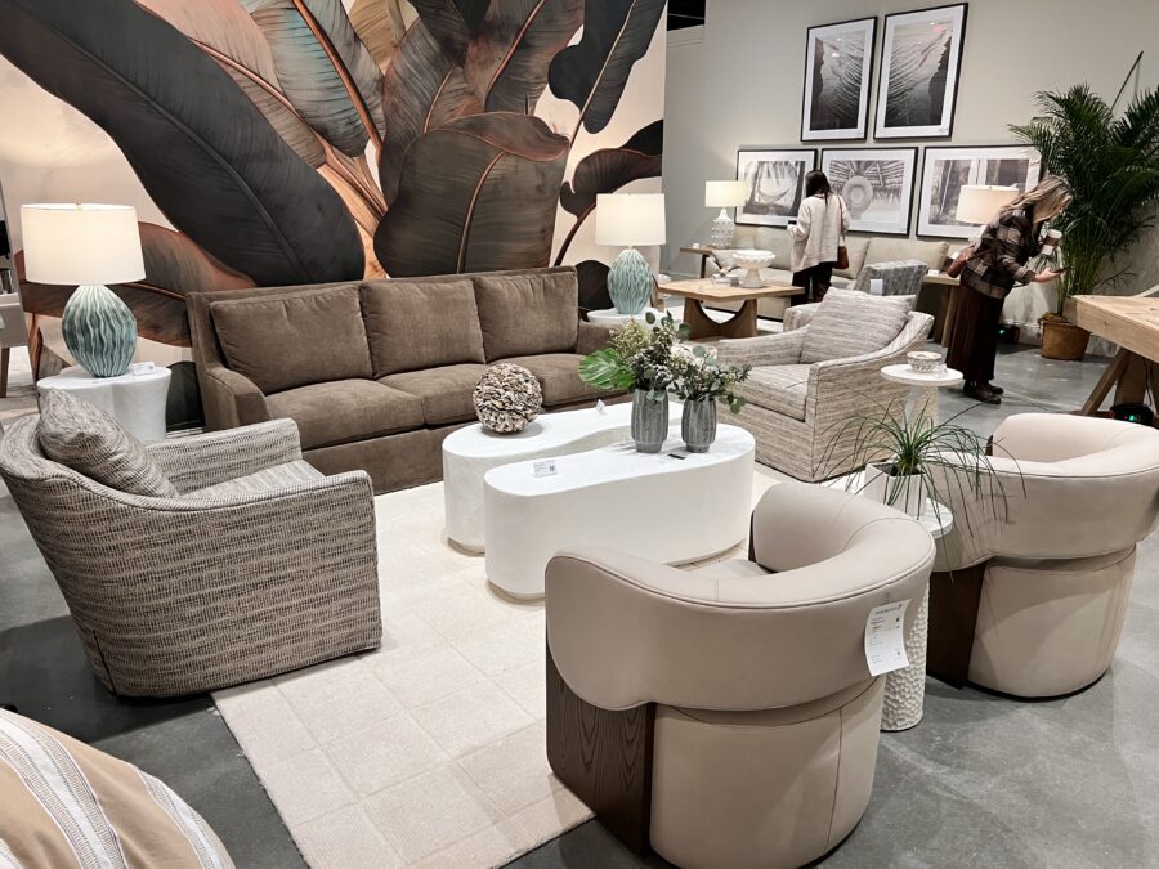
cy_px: 434
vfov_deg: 53.1
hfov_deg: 67.3
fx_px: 871
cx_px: 580
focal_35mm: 26
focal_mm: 5.7
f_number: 1.5
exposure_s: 1/60
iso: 100
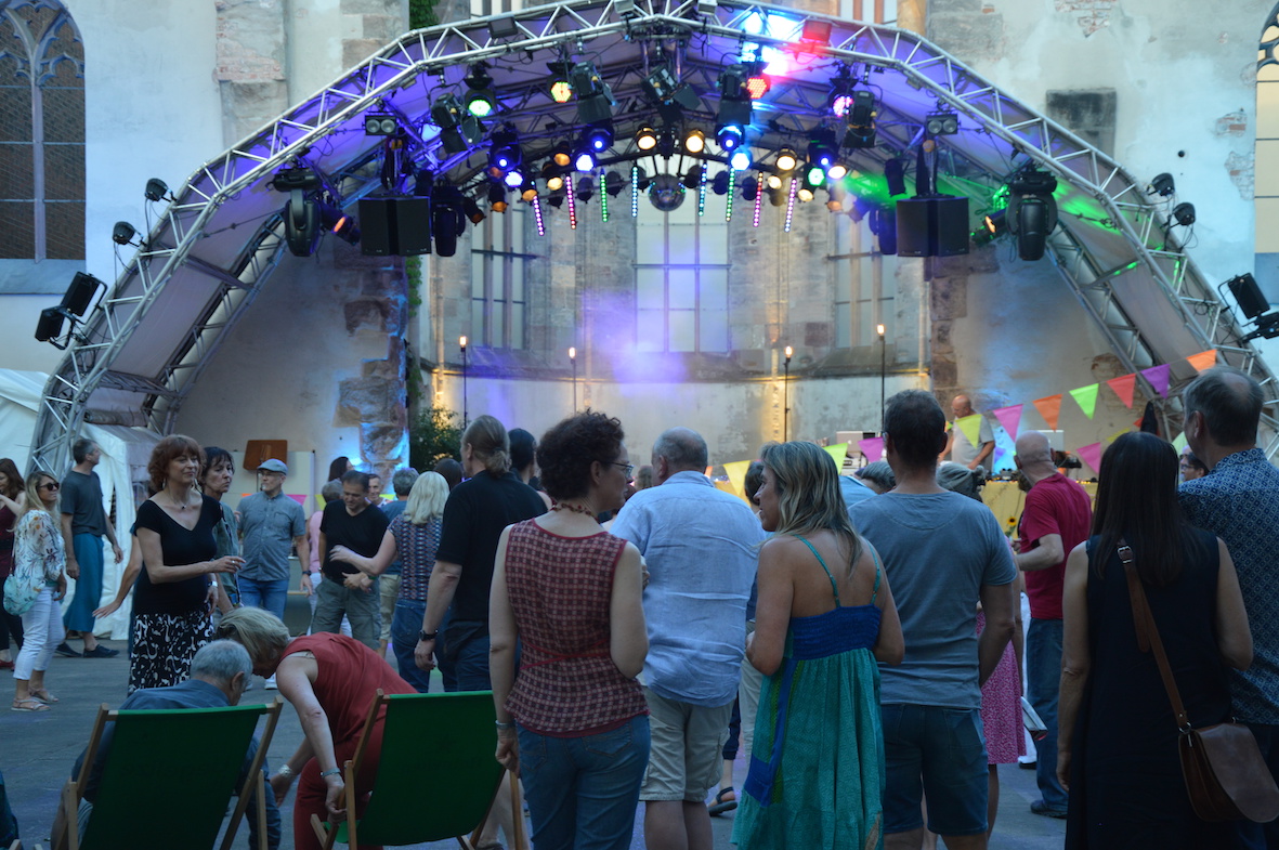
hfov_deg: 33.4
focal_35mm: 60
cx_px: 640
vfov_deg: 22.6
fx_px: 2130
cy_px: 425
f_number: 4.5
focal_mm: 40
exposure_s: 1/60
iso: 450
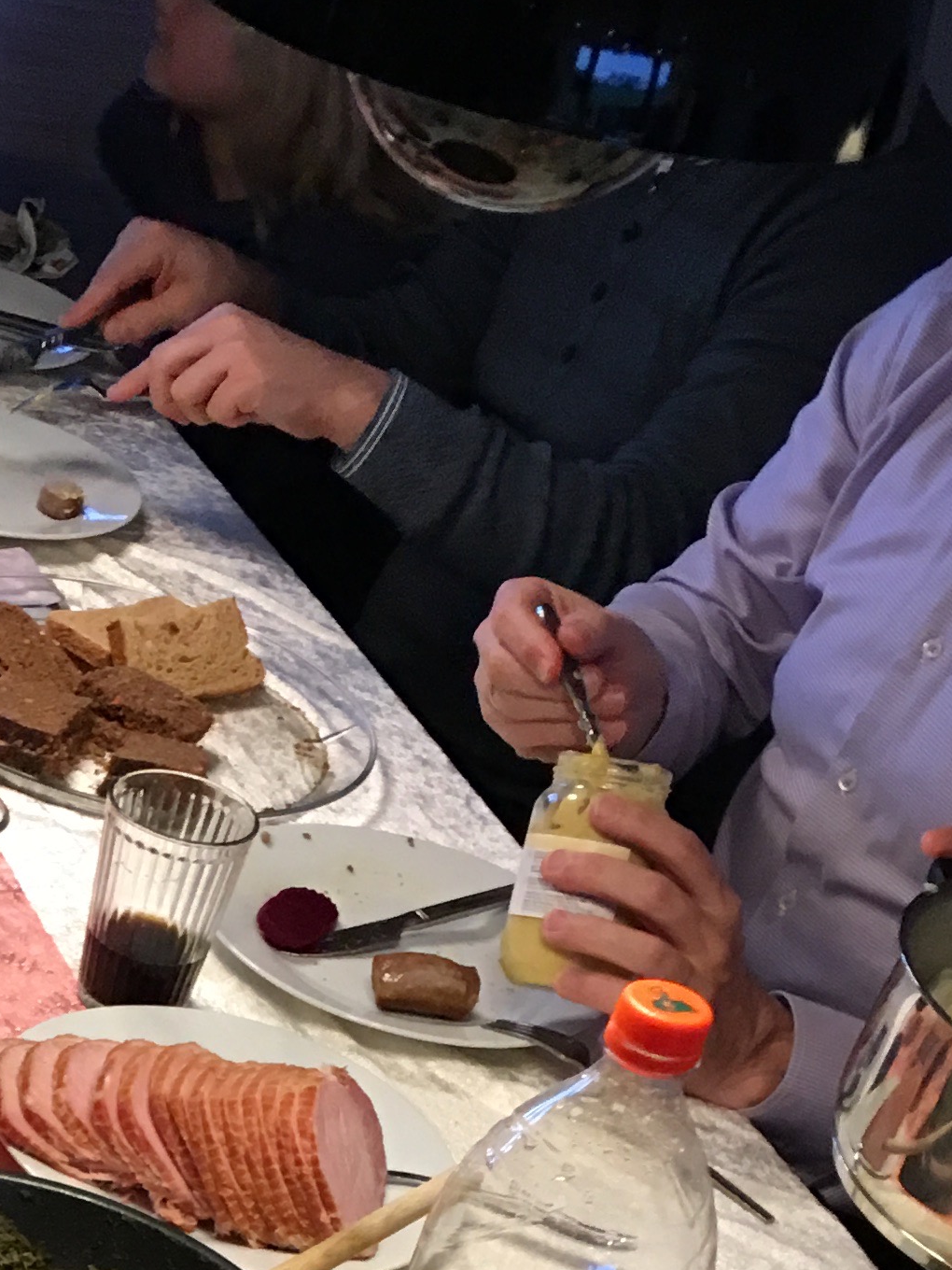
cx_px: -166
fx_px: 3154
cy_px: 1593
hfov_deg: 16.5
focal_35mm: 86
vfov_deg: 20.9
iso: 100
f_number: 2.2
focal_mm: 4.15
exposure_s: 1/17
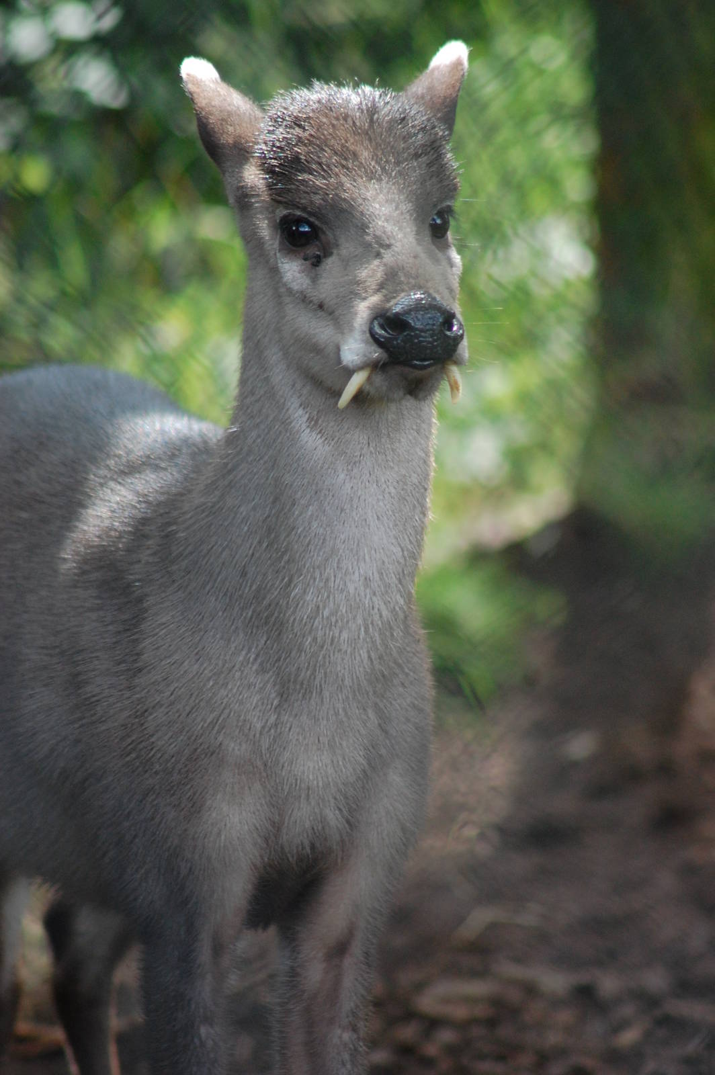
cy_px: 538
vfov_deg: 5.7
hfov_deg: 3.8
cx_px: 358
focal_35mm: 360
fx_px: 10743
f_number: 5
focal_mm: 240
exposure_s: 1/320
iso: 800
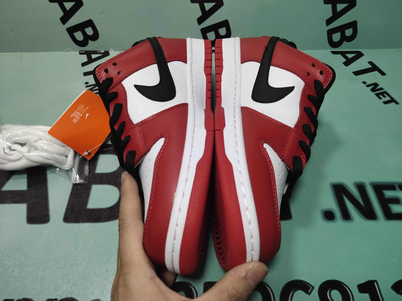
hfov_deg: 60.0
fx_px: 348
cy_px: 150
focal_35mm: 30
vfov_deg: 46.8
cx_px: 201
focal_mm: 4.35
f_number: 1.79
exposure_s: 1/100
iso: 66
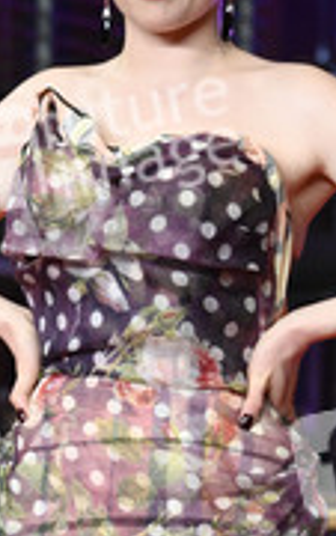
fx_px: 3695
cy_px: 298
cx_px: 172
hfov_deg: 5.2
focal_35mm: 253
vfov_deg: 8.3
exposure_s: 1/200
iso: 5000
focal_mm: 112
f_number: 5.6
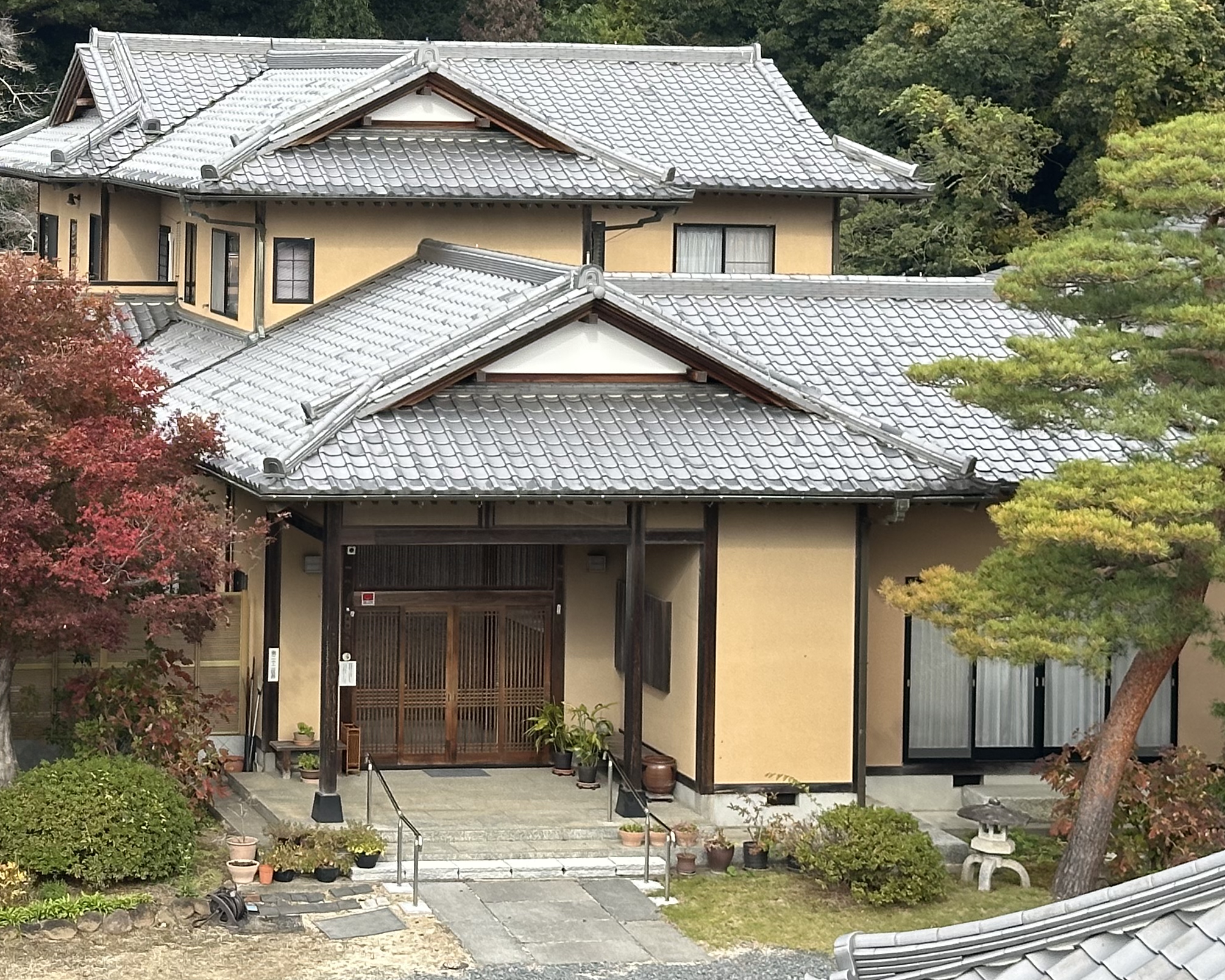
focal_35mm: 94
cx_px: 122
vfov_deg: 16.2
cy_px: 140
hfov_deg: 20.0
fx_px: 3408
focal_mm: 6.86
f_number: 1.78
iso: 64
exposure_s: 1/631
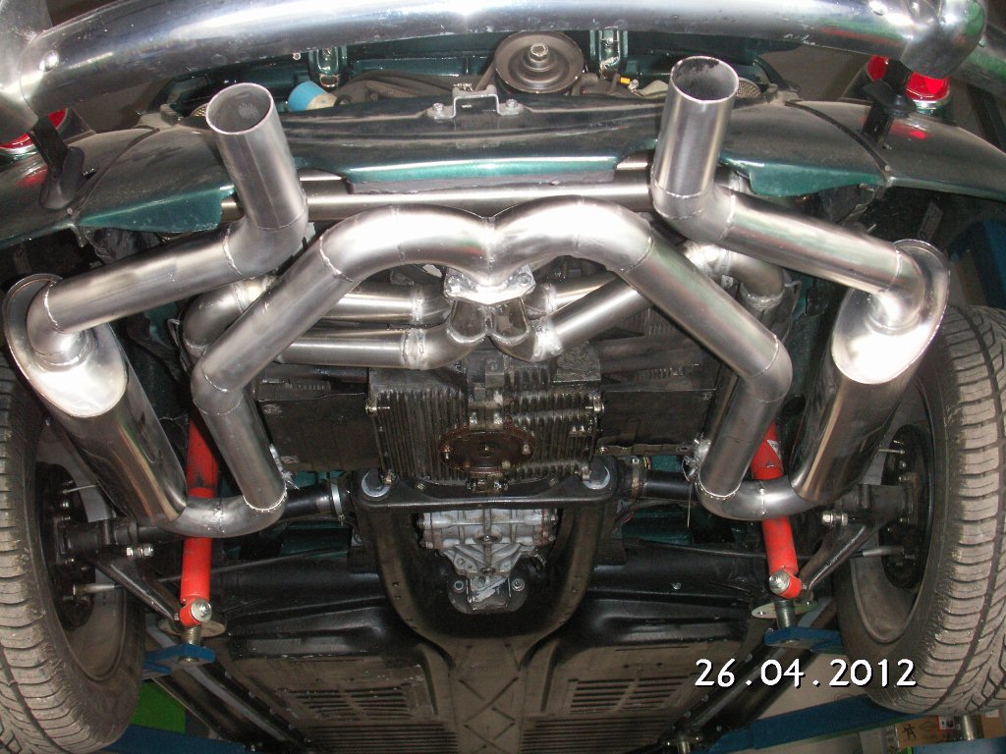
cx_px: 503
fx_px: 1075
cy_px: 377
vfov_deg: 38.7
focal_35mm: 37
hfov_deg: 50.1
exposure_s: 1/40
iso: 160
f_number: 3.5
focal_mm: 7.7
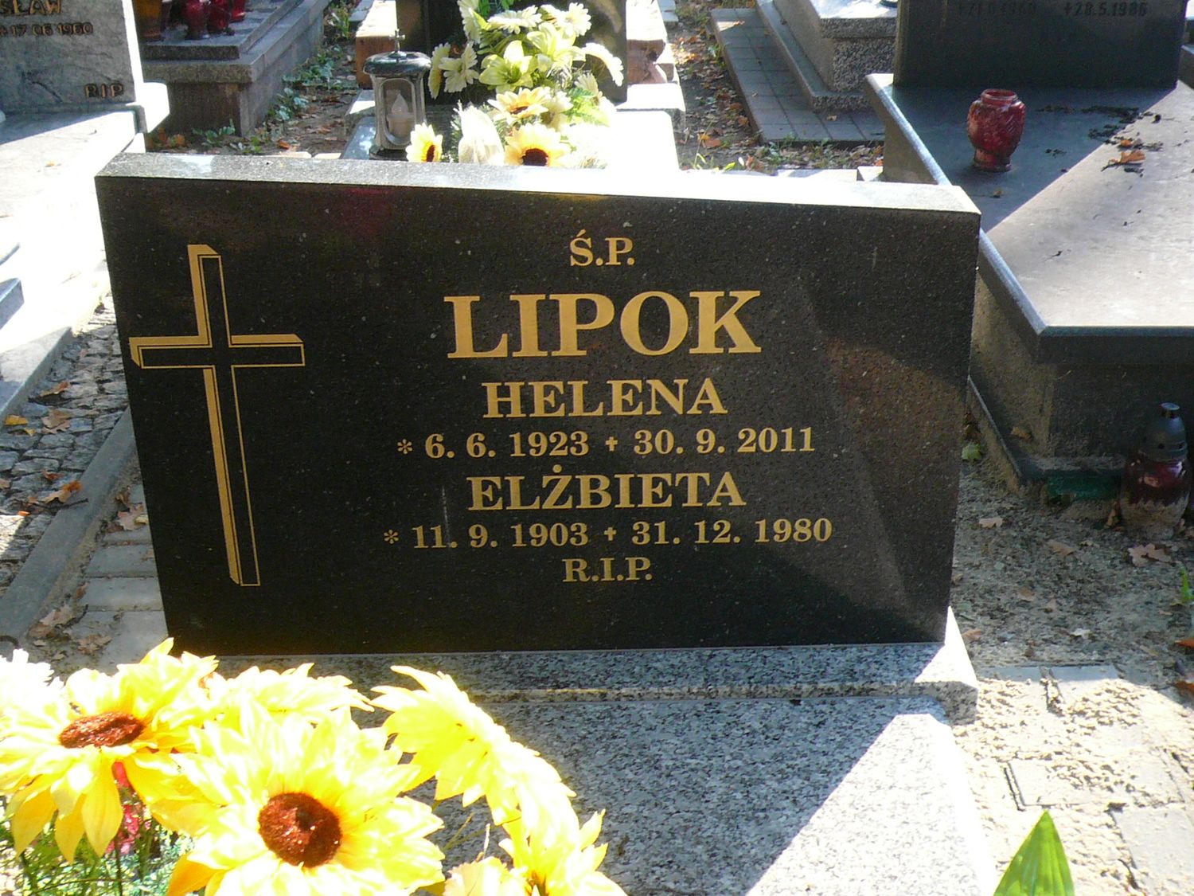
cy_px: 448
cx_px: 597
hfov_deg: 42.1
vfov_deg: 32.2
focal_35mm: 45
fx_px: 1552
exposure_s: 1/160
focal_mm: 4.9
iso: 100
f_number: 2.9
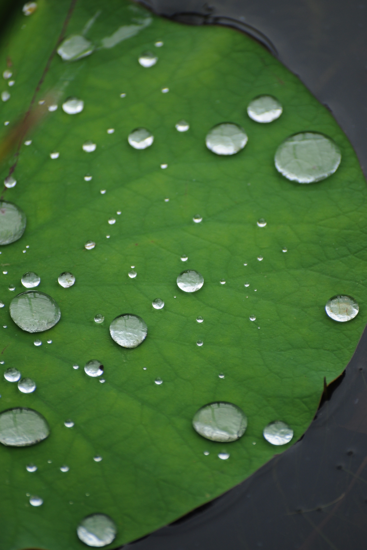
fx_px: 4587
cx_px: 184
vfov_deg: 6.9
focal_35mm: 300
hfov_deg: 4.6
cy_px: 275
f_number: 5.6
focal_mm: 200
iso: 200
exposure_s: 1/400
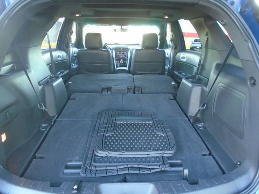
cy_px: 97
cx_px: 130
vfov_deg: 53.1
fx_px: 195
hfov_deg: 67.3
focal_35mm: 26
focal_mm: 4.6
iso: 400
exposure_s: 1/30
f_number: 3.2
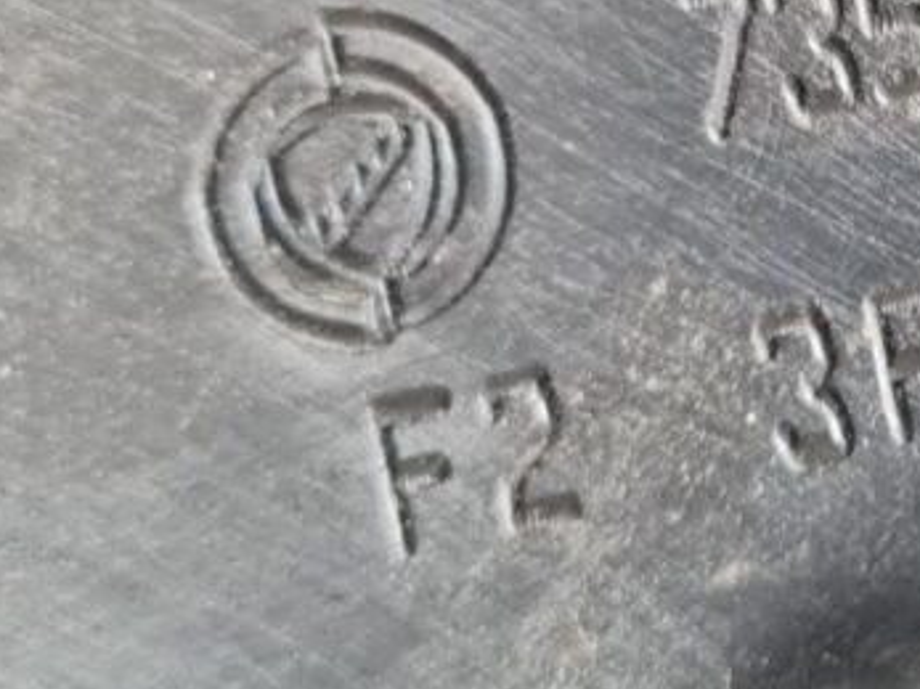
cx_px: 1034
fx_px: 2790
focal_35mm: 105
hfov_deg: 18.0
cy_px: -19
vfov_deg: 13.9
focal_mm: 5.4
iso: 500
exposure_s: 1/50
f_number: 1.8
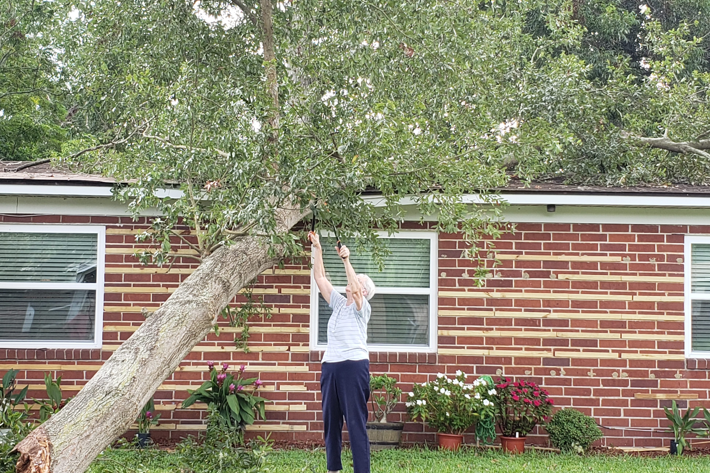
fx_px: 552
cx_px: 347
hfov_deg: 65.5
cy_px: 236
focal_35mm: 28
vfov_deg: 46.4
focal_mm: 4.3
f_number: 2.4
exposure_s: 1/88
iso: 50
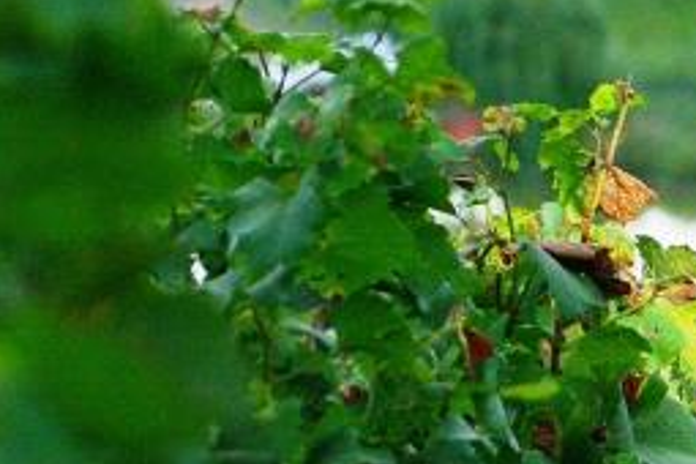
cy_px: 480
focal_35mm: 421
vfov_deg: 3.3
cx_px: 1174
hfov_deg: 4.8
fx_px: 8139
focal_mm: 70
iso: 1600
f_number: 4
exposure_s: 1/4000
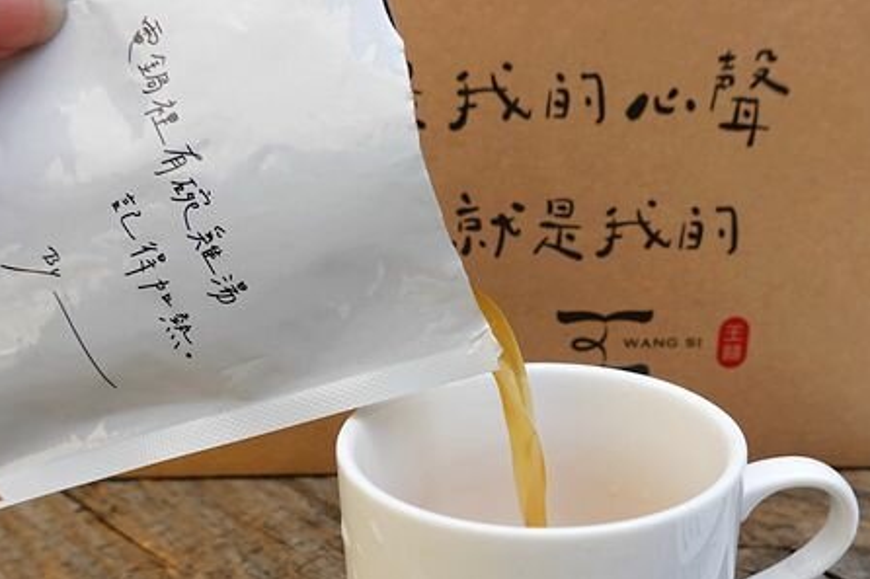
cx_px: 523
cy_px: 389
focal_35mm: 35
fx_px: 845
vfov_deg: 37.4
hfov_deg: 54.1
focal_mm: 9
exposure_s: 1/400
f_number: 4
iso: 125
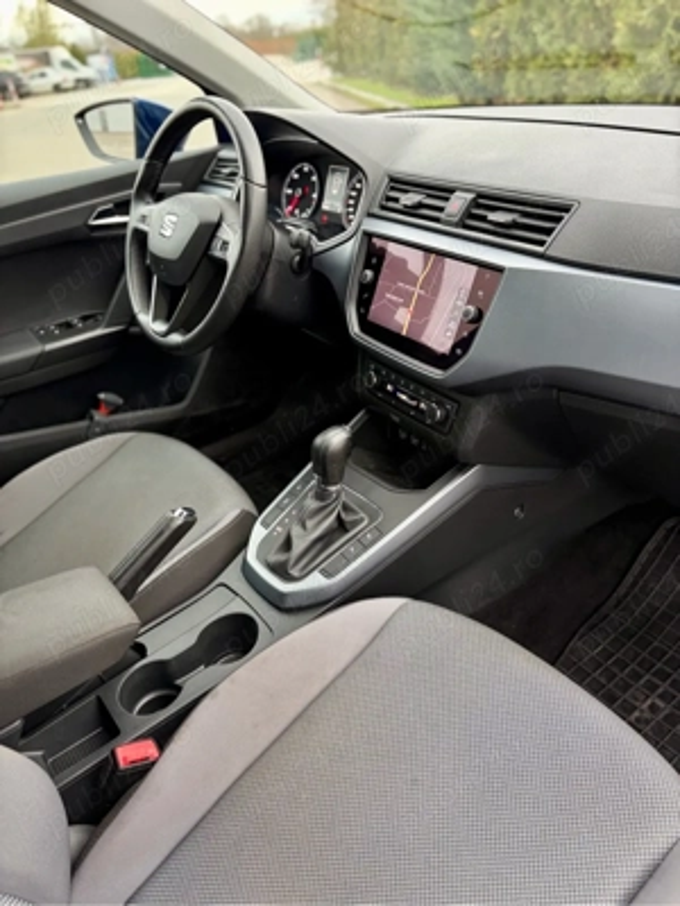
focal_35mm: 26
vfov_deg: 67.3
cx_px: 340
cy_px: 453
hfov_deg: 53.1
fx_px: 681
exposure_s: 1/50
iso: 64
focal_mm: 5.96
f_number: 1.6
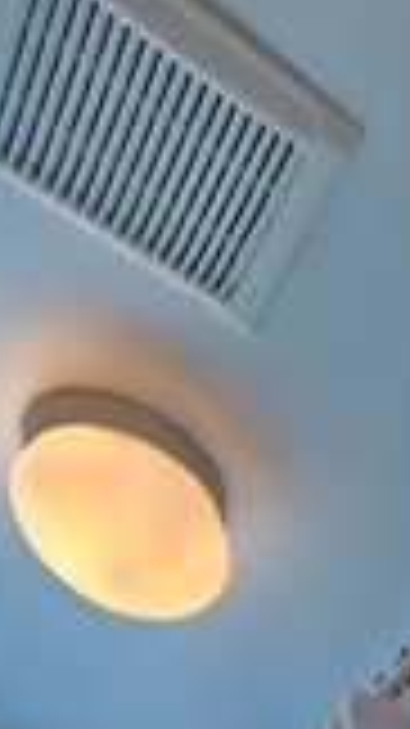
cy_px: 1710
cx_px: 834
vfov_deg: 15.7
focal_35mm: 67
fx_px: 1296
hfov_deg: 14.6
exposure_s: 1/60
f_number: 2.2
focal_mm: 2.2
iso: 320
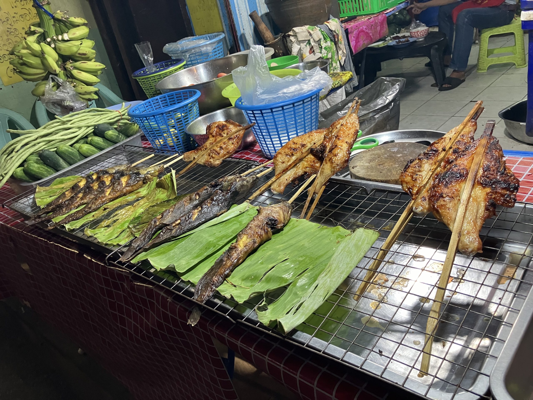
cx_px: 266
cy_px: 200
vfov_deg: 49.7
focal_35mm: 28
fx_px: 431
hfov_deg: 63.4
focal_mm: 3.99
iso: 160
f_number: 1.8
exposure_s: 1/50
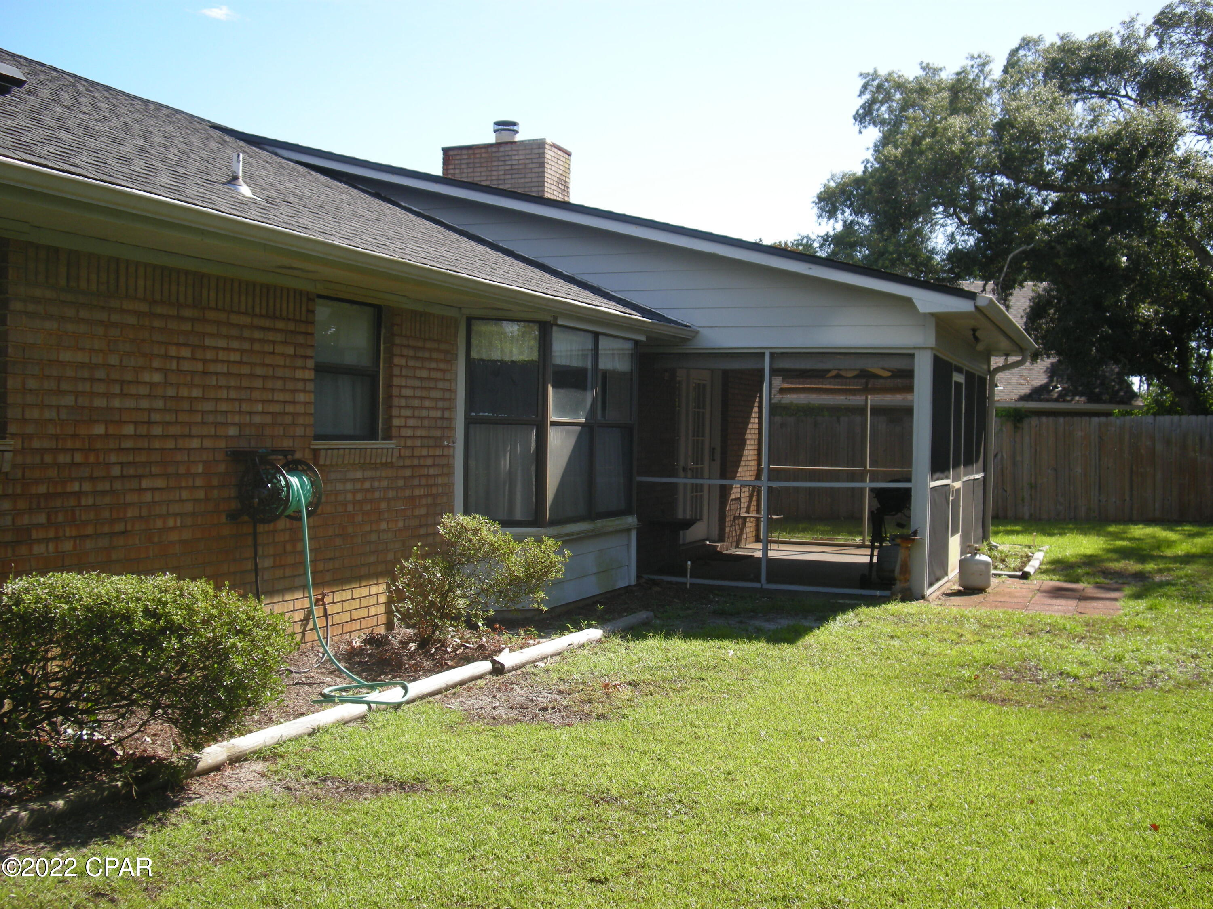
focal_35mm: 37
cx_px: 606
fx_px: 1297
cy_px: 454
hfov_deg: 50.1
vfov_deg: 38.7
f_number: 2.8
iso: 64
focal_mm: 7.9
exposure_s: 1/430
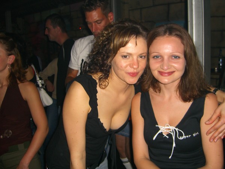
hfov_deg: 49.0
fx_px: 247
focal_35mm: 38
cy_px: 84
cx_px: 112
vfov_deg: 37.7
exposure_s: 1/60
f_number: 2.8
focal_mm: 7.9
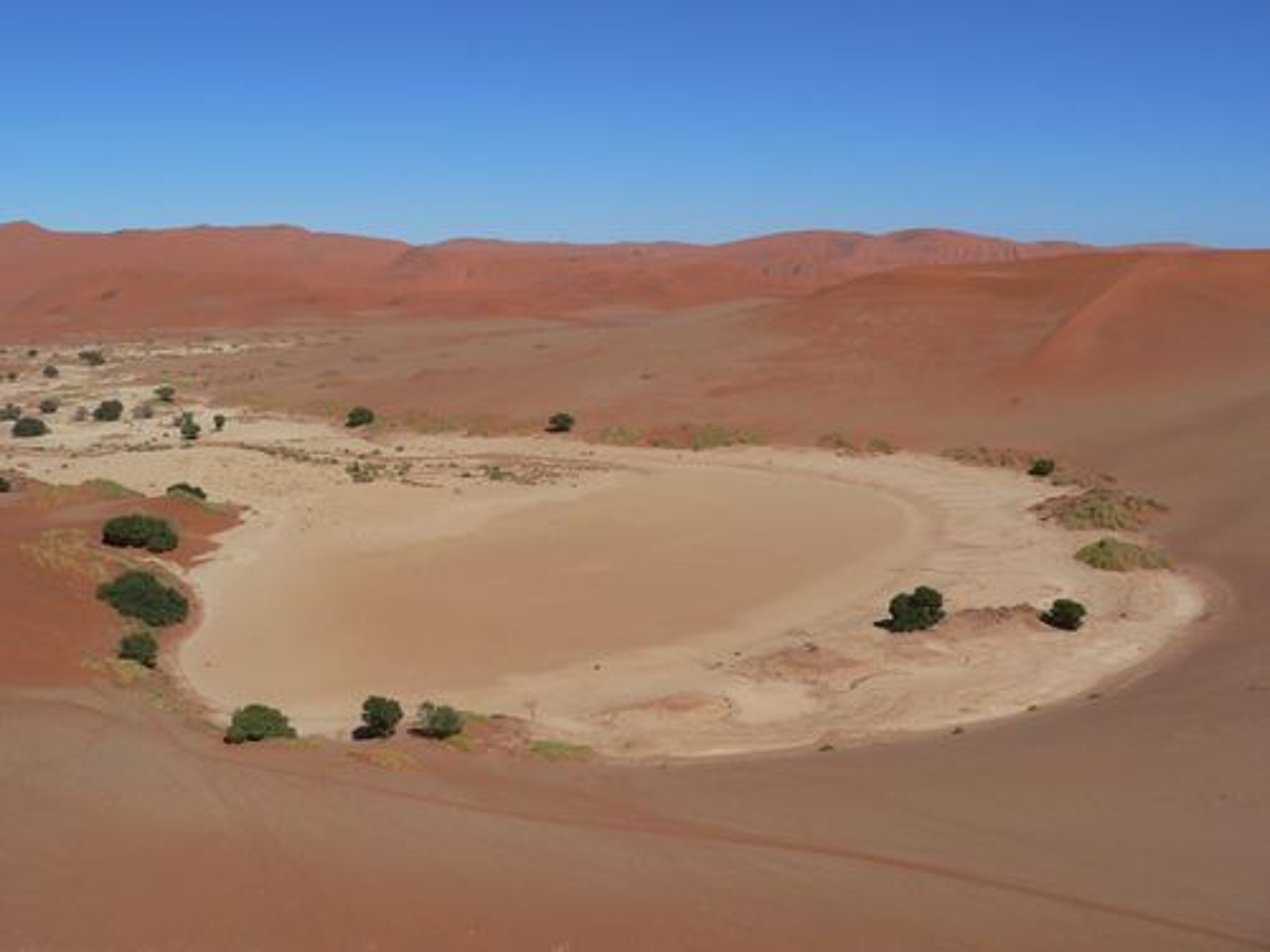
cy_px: 476
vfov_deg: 39.7
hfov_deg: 51.4
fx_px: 1321
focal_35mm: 36
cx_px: 635
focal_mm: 6
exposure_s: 1/1000
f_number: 5.6
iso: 80
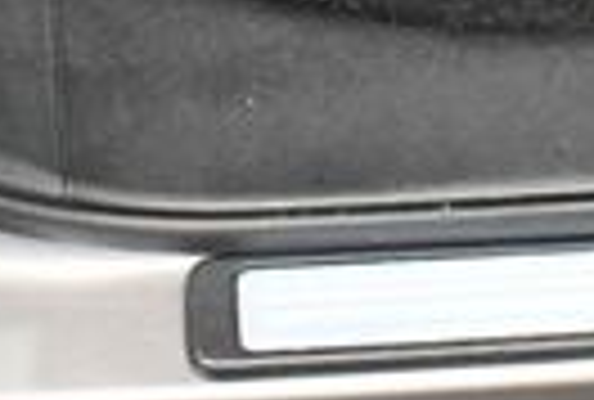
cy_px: -166
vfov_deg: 7.8
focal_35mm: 174
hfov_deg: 11.6
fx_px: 2881
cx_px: 648
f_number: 3.5
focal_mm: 18
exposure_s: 1/80
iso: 3200
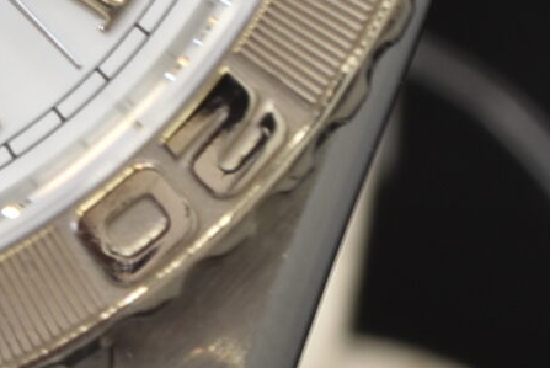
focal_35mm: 773
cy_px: -471
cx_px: -92
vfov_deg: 1.8
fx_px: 11821
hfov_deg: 2.7
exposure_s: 1/2.5
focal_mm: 90
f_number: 13
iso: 100
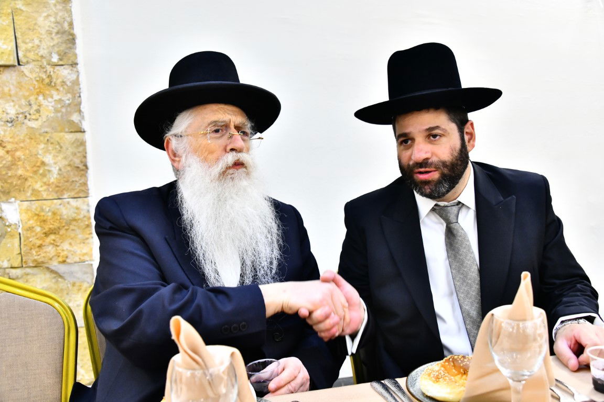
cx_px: 302
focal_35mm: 34
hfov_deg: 55.8
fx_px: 570
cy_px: 201
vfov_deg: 38.9
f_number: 5.6
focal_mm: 34
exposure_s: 1/125
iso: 4000
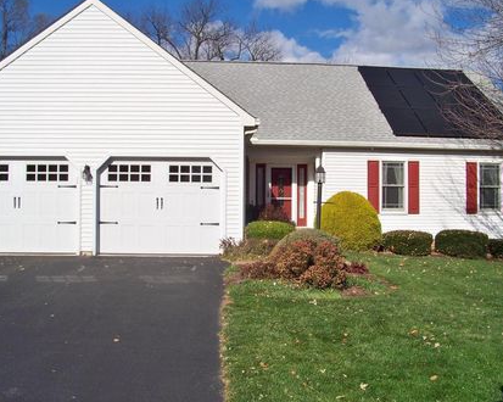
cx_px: 261
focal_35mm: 39
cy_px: 202
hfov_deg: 46.9
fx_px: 580
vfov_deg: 38.2
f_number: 4
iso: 64
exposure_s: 1/800
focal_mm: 5.85
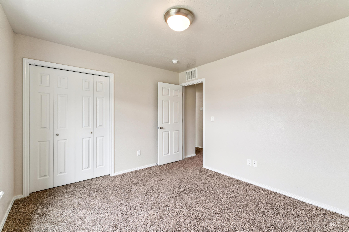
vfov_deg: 75.1
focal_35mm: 16
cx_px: 174
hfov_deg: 98.2
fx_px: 151
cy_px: 116
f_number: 13
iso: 400
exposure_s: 1/13
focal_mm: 15.6
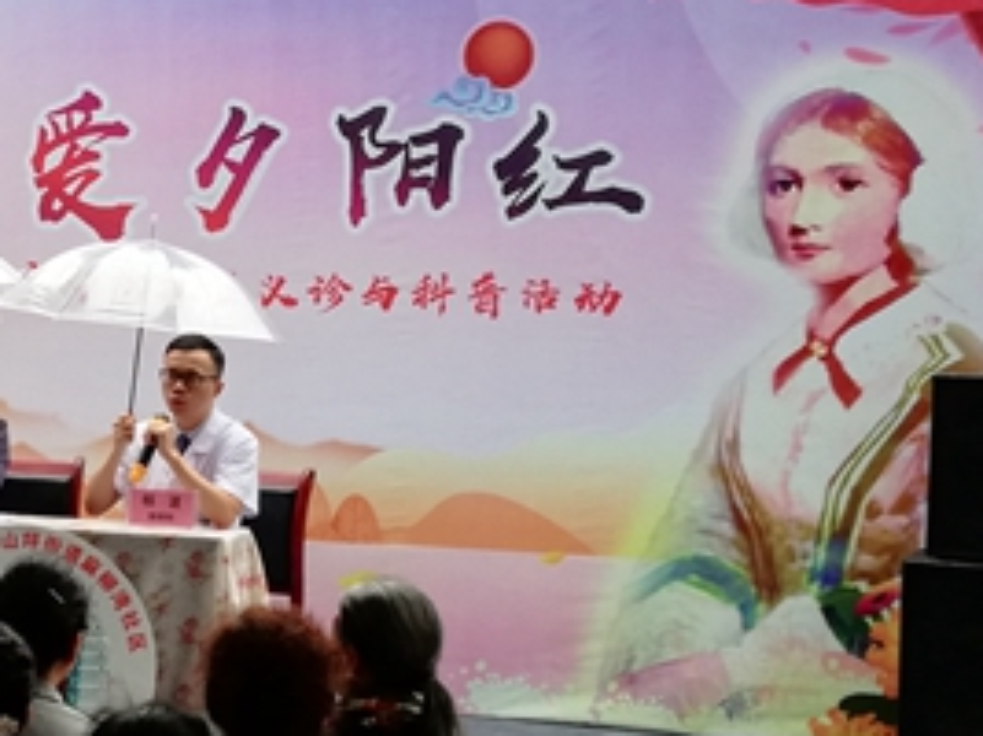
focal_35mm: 75
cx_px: 125
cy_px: 370
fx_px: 2129
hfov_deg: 25.3
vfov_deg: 19.6
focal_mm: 3.81
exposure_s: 1/50
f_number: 2.2
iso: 100
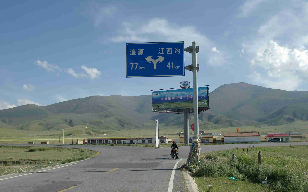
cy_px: 102
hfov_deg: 46.2
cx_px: 154
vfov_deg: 29.9
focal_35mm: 43
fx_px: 361
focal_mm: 28
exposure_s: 1/750
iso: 200
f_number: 8
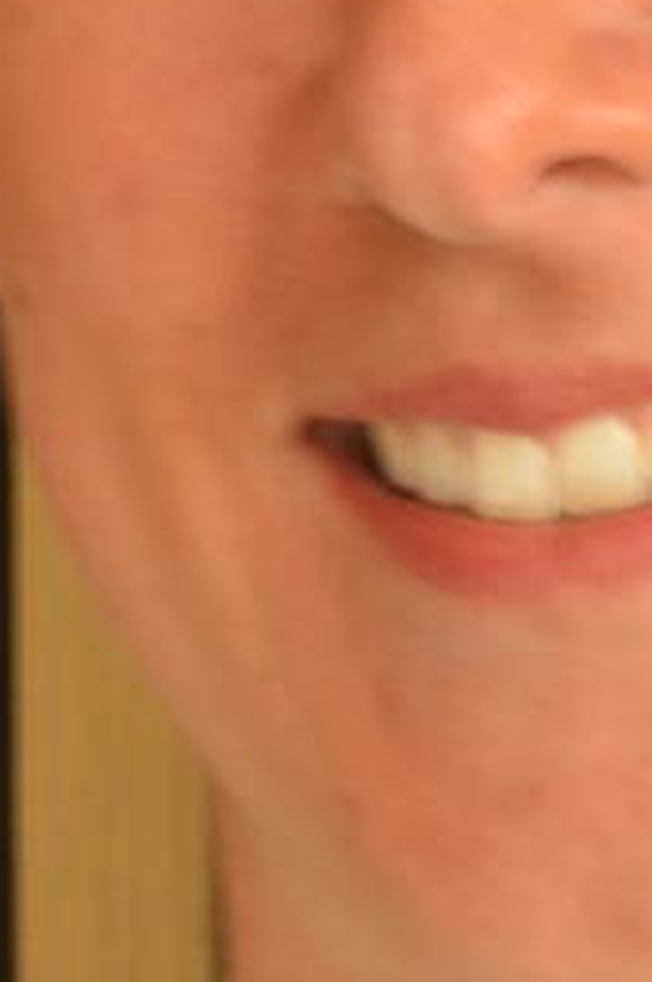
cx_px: 698
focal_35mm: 776
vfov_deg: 2.7
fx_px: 21150
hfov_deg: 1.8
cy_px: 466
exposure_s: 1/8
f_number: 20
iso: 400
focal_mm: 105
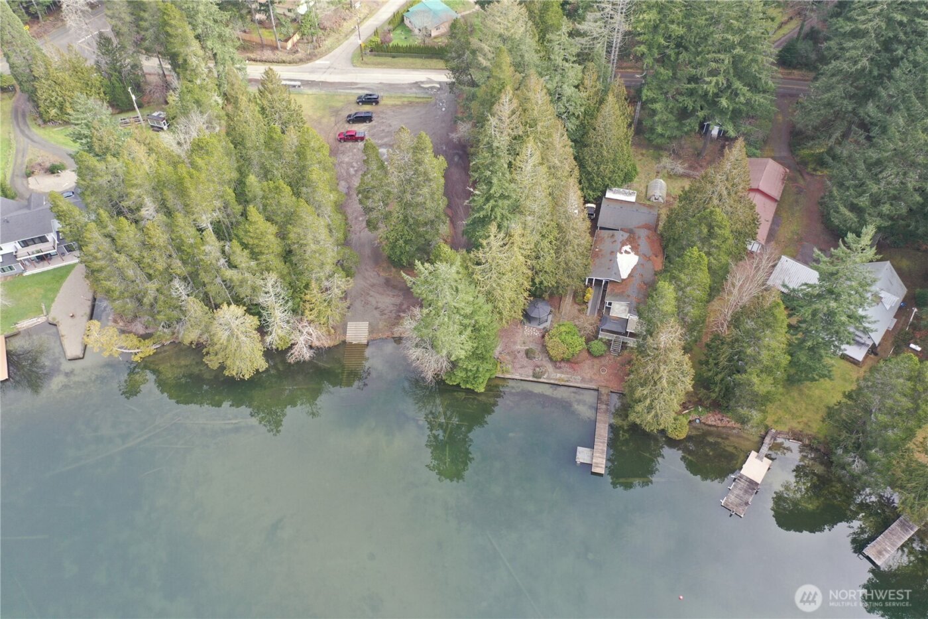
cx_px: 464
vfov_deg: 46.4
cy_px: 310
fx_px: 722
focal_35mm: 28
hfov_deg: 65.5
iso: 100
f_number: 3.5
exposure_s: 1/120
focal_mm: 10.26
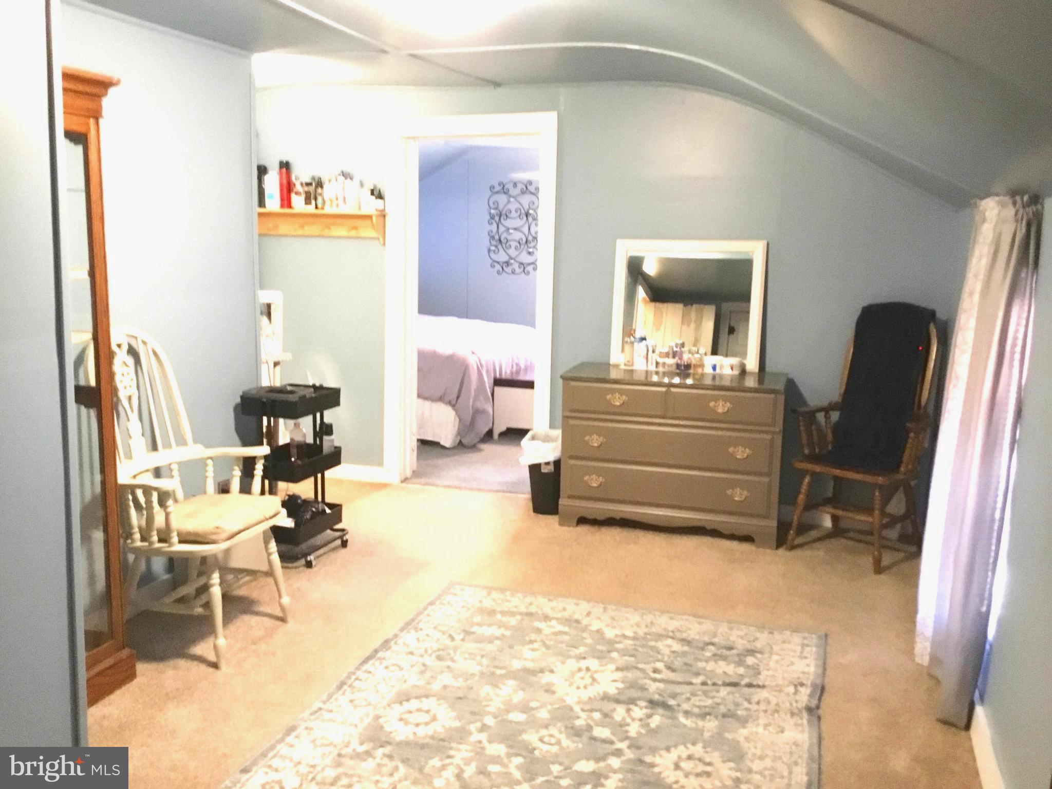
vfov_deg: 45.4
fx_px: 942
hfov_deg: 58.4
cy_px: 394
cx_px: 526
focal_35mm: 31
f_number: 2.4
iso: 500
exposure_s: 1/15
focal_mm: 3.3
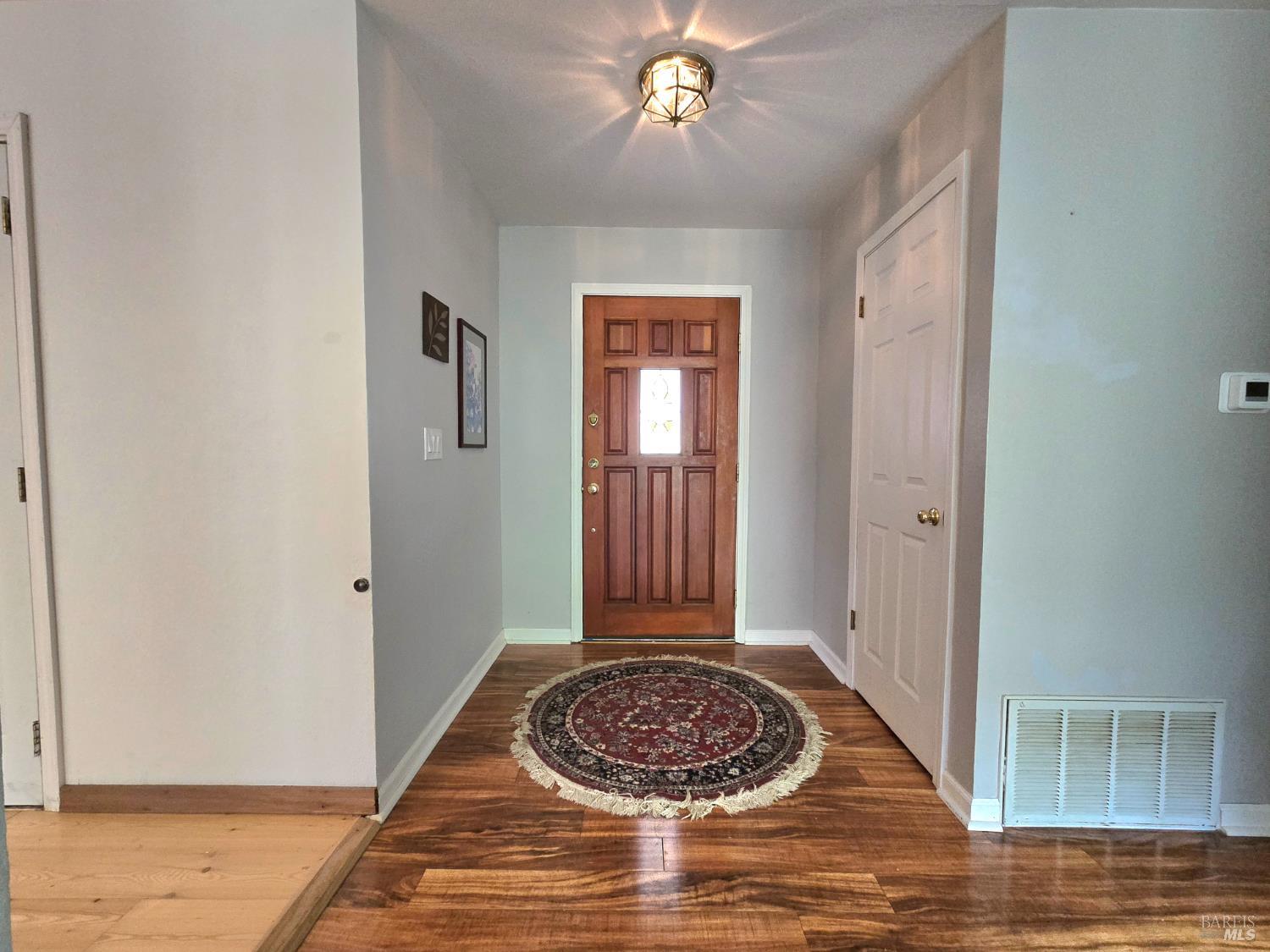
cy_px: 476
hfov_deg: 106.2
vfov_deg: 89.9
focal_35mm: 13
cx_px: 635
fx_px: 477
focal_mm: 2.2
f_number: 2.2
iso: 640
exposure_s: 1/60.2
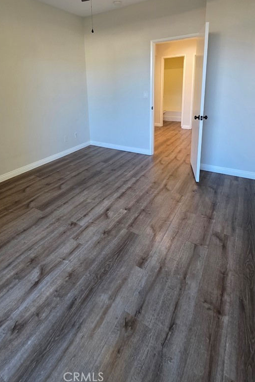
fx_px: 191
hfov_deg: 67.0
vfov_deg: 87.0
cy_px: 130
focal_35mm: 18
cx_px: 108
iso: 250
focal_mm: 2.2
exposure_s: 1/120
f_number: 1.9
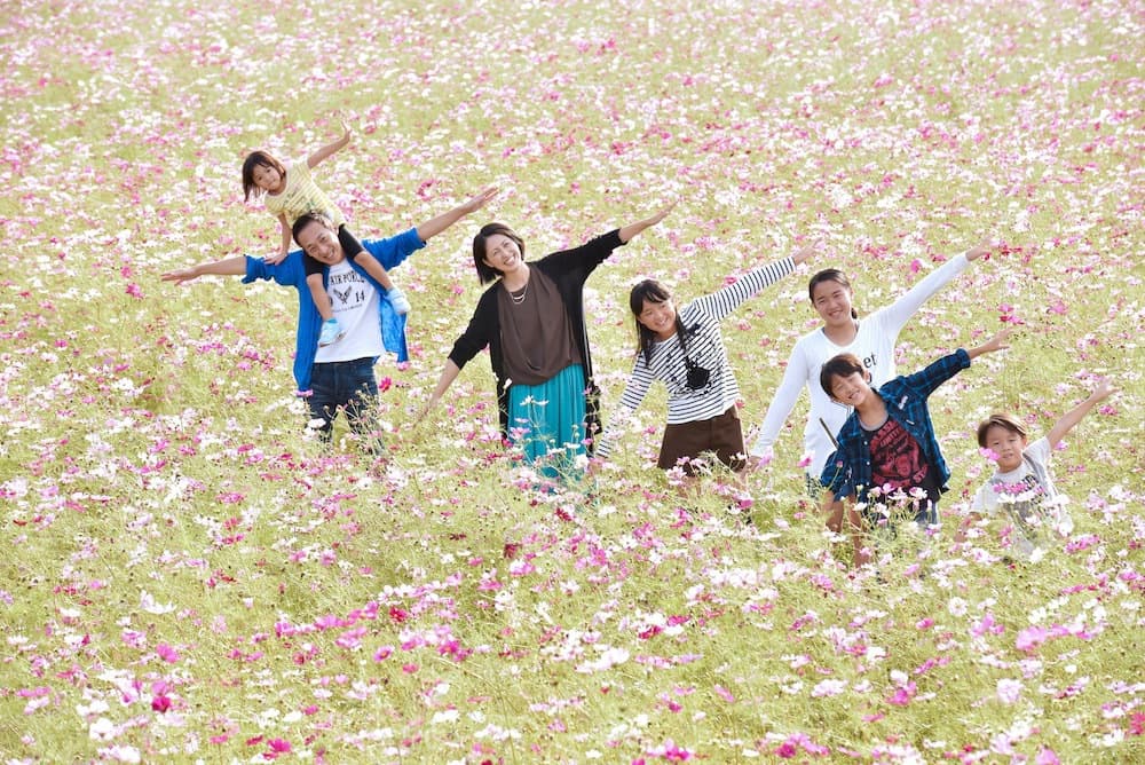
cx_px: 572
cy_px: 382
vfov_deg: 6.9
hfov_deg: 10.3
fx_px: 6365
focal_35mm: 200
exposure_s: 1/640
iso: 2000
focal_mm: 200
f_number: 13
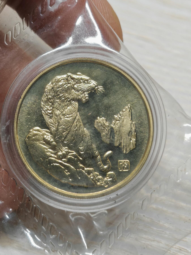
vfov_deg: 20.7
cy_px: 128
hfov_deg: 15.6
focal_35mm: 95
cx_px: 96
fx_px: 699
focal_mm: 7.62
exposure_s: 1/100
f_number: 1.6
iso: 80
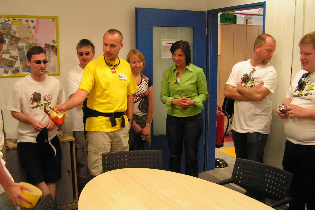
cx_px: 157
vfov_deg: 33.4
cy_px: 101
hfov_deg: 48.5
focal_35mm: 40
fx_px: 350
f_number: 2.8
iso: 125
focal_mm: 6.3
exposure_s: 1/40
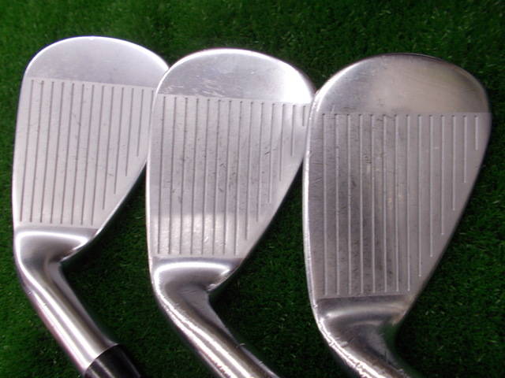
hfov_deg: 67.3
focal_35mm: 26
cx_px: 252
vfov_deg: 53.1
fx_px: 379
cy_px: 189
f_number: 3.2
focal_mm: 4.6
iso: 125
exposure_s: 1/25
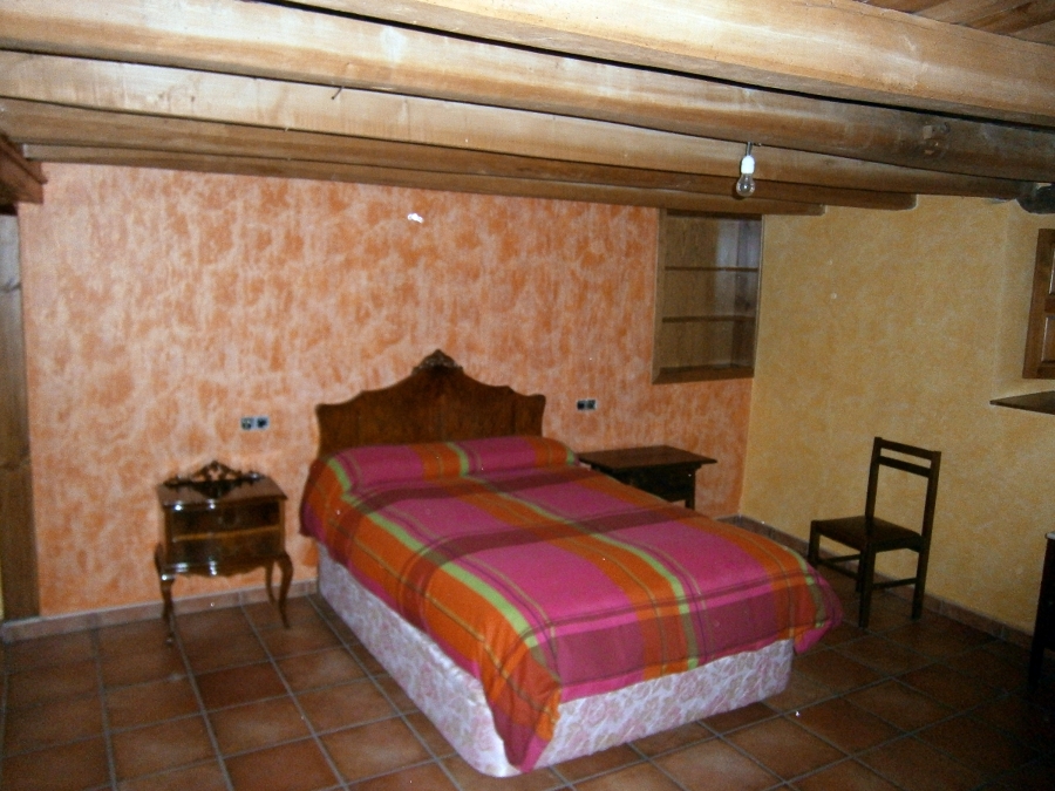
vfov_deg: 53.1
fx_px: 792
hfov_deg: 67.3
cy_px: 396
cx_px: 528
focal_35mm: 26
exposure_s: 1/250
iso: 400
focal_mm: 4.7
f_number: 2.8
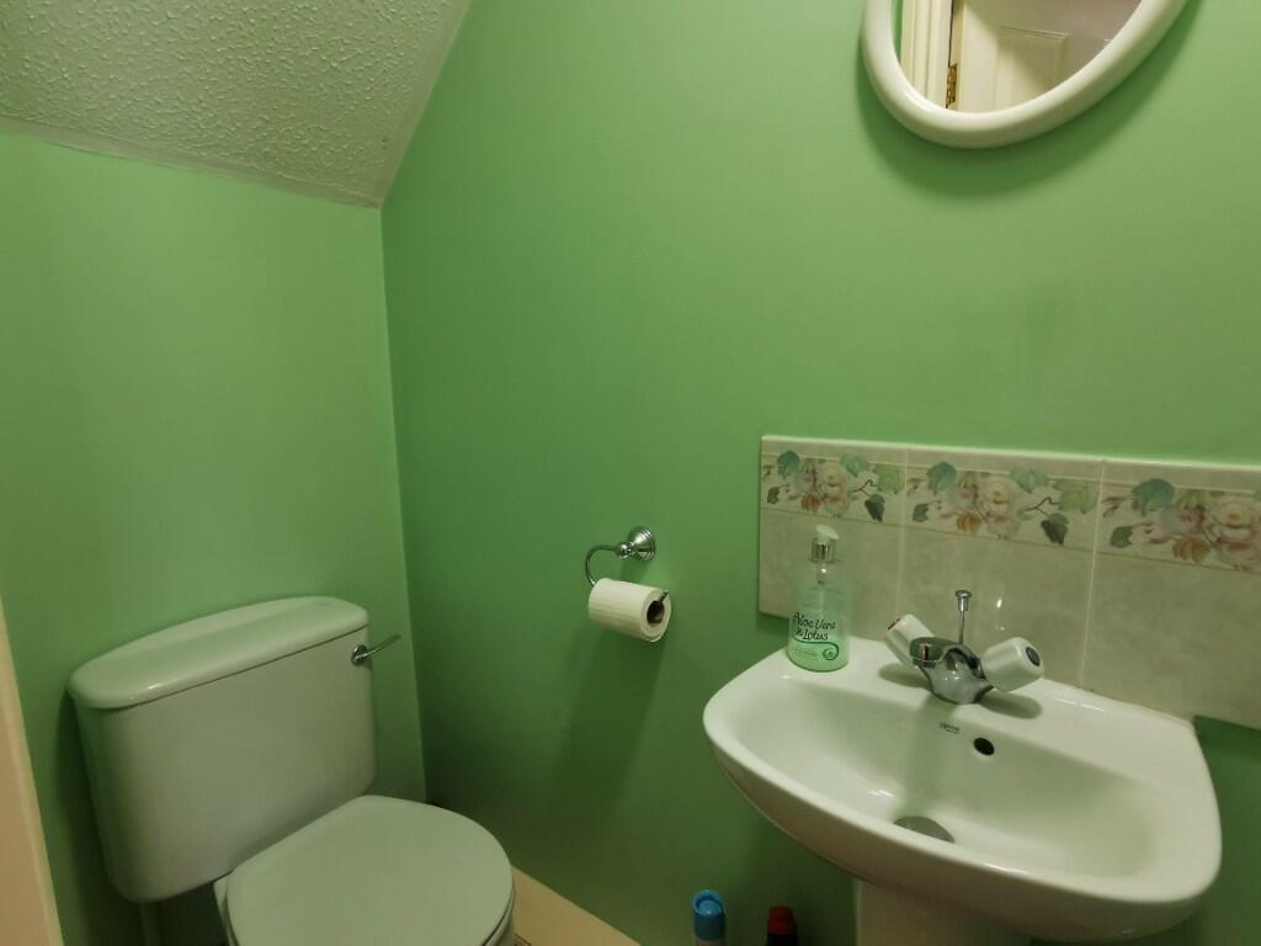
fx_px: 656
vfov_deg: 71.6
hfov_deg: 87.8
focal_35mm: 18
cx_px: 630
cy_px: 473
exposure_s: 1/50
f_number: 2.2
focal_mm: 2.26
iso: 125
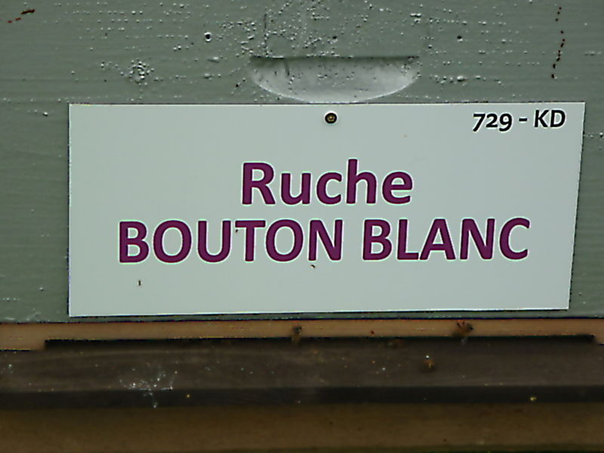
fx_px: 2303
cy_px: 226
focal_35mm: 132
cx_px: 302
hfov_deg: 14.9
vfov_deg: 11.2
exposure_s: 1/160
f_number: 5.9
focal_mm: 22
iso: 80
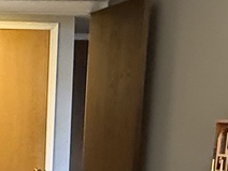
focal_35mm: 95
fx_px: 626
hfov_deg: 19.5
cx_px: -44
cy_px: 260
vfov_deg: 14.5
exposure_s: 1/60
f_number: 2.2
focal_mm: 2.22
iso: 1000
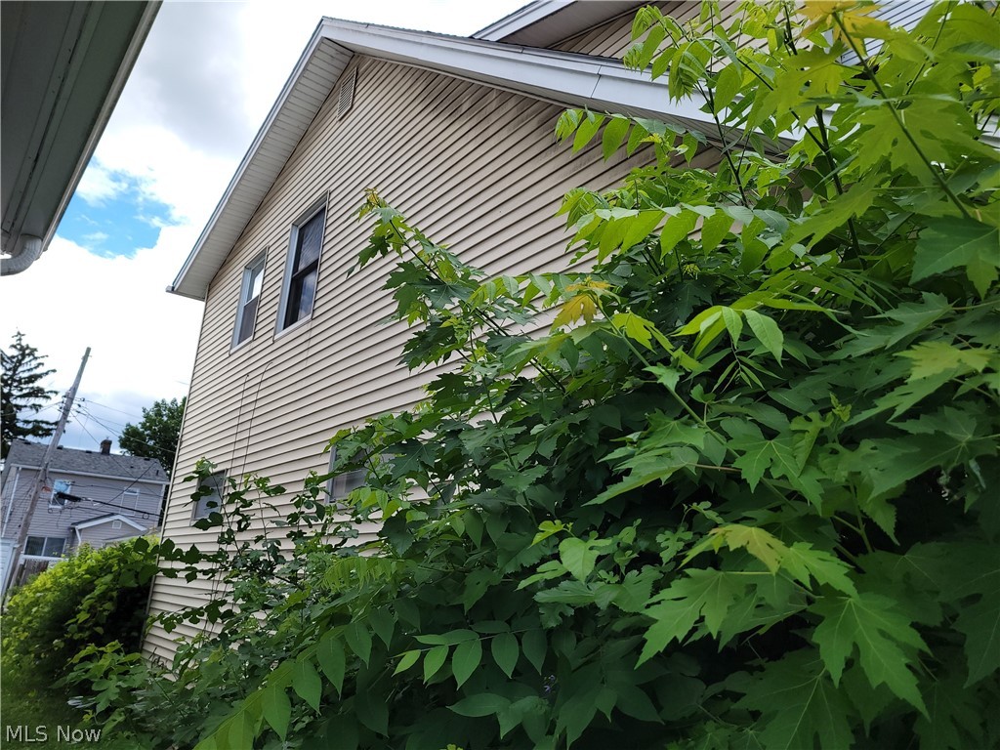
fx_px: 751
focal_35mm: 26
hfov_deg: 67.3
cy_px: 375
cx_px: 500
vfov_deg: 53.1
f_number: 1.8
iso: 40
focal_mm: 5.4
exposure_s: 1/929
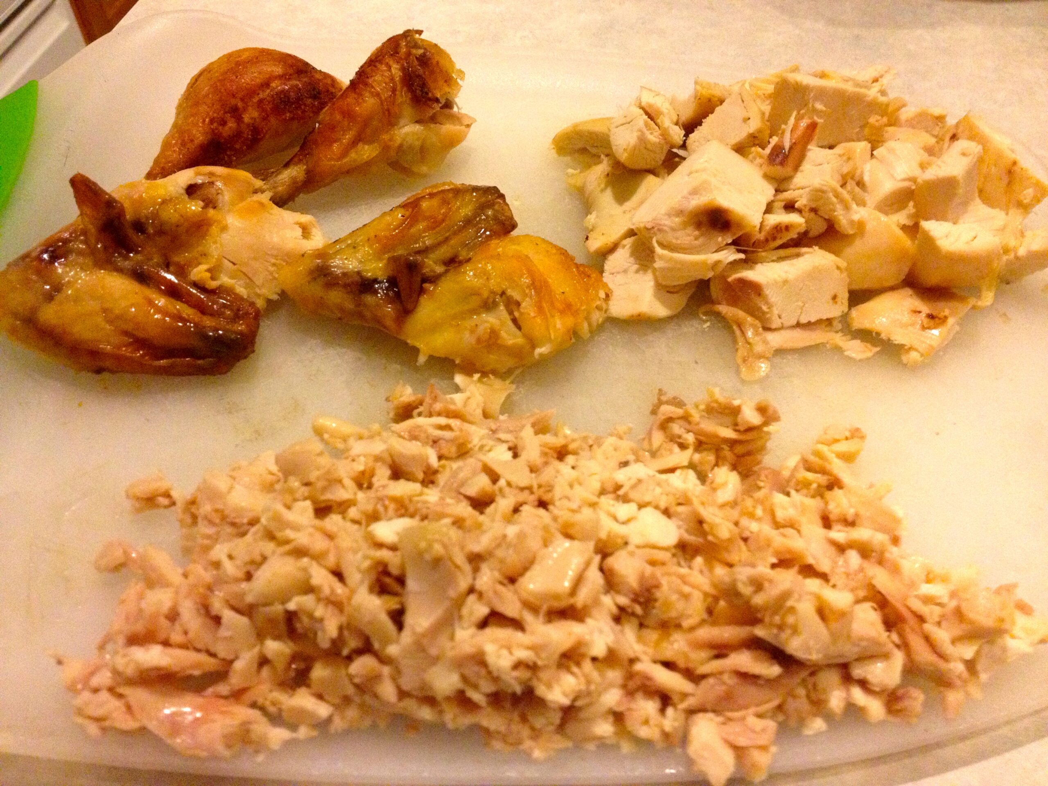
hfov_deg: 52.6
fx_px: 1060
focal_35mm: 35
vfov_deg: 40.7
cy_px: 393
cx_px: 524
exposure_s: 1/17
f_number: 2.4
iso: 400
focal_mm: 4.28
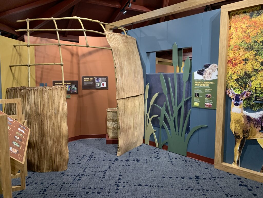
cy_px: 99
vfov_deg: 53.1
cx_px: 132
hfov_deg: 67.3
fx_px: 198
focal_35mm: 26
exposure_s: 1/60
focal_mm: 4.25
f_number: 1.8
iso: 250
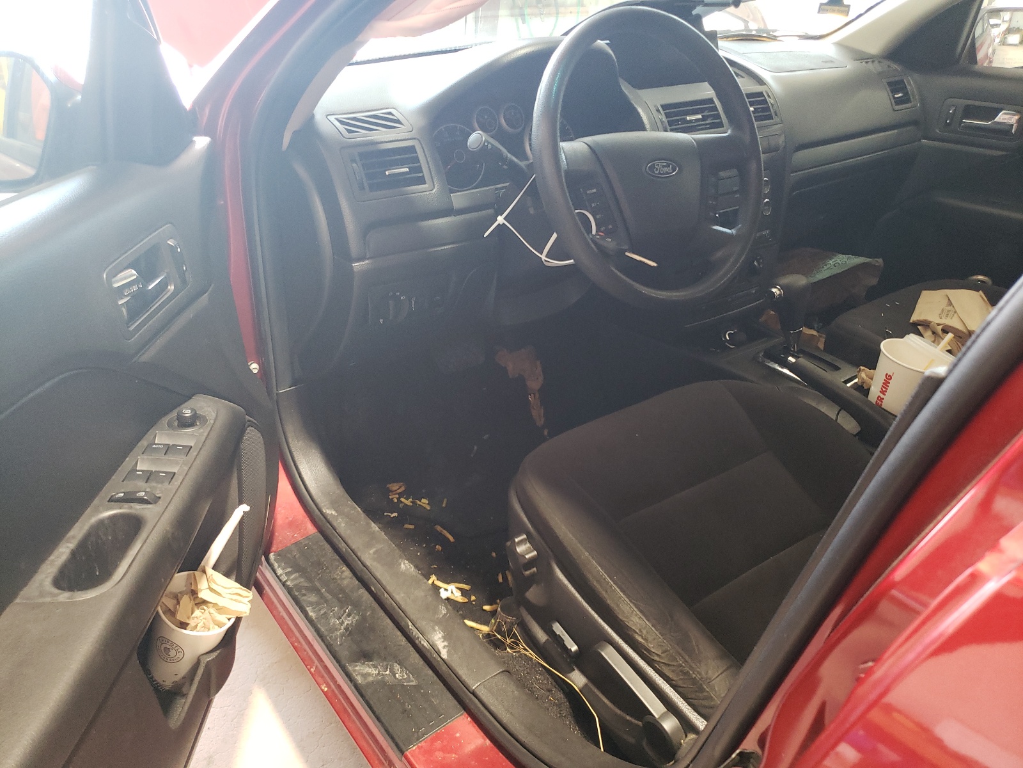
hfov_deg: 67.3
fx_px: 768
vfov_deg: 53.1
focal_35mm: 26
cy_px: 384
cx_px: 512
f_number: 1.5
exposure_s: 1/60.2
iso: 182
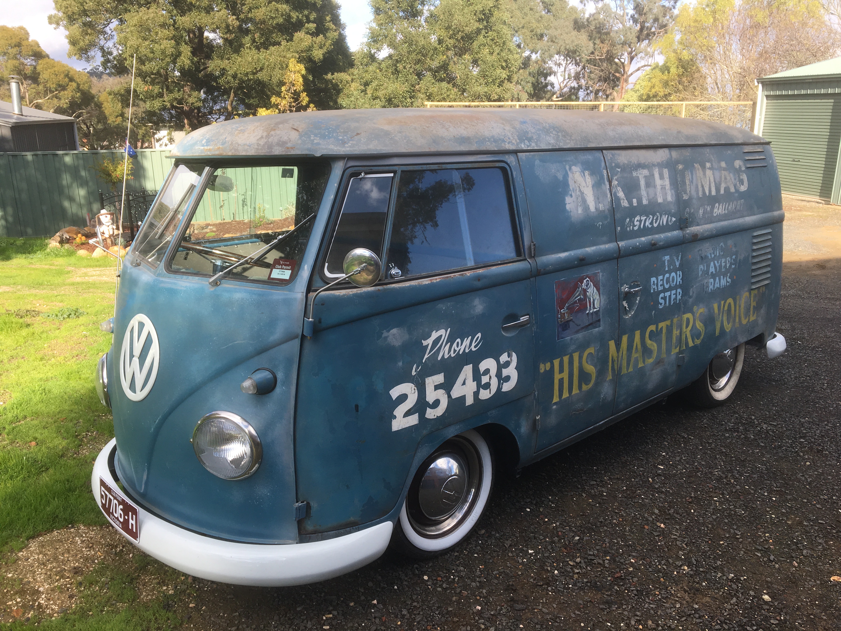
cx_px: 420
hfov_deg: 61.7
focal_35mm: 29
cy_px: 316
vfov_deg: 48.2
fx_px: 705
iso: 25
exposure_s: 1/538
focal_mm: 4.15
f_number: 2.2
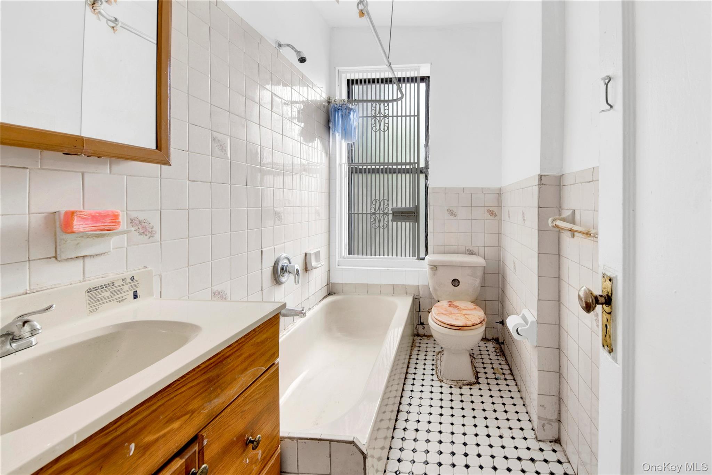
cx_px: 356
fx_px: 252
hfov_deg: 109.4
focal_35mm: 13
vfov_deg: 86.5
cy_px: 238
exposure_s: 1/6
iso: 100
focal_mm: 8.5
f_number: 8
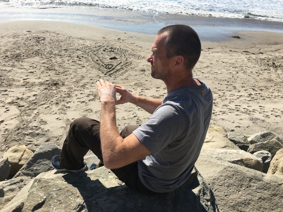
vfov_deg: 48.2
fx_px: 237
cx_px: 142
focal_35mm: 29
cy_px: 106
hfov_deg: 61.7
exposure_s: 1/1637
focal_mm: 4.15
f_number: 2.2
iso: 25
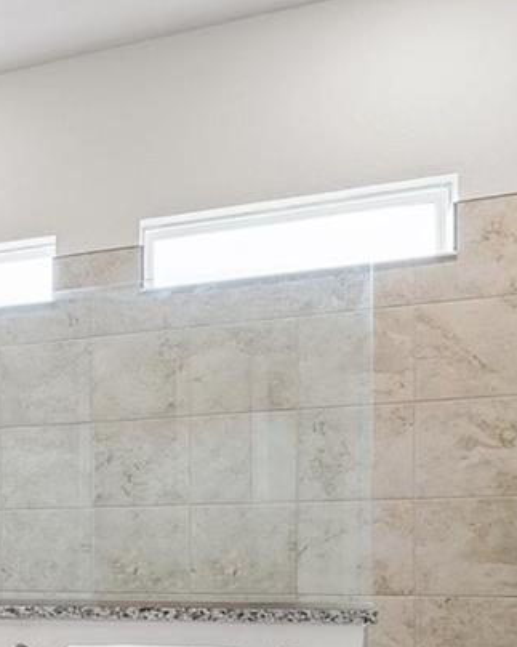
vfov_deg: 34.4
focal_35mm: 52
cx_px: -443
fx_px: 995
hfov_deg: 20.0
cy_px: 557
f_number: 8
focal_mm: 14
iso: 400
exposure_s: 1/15
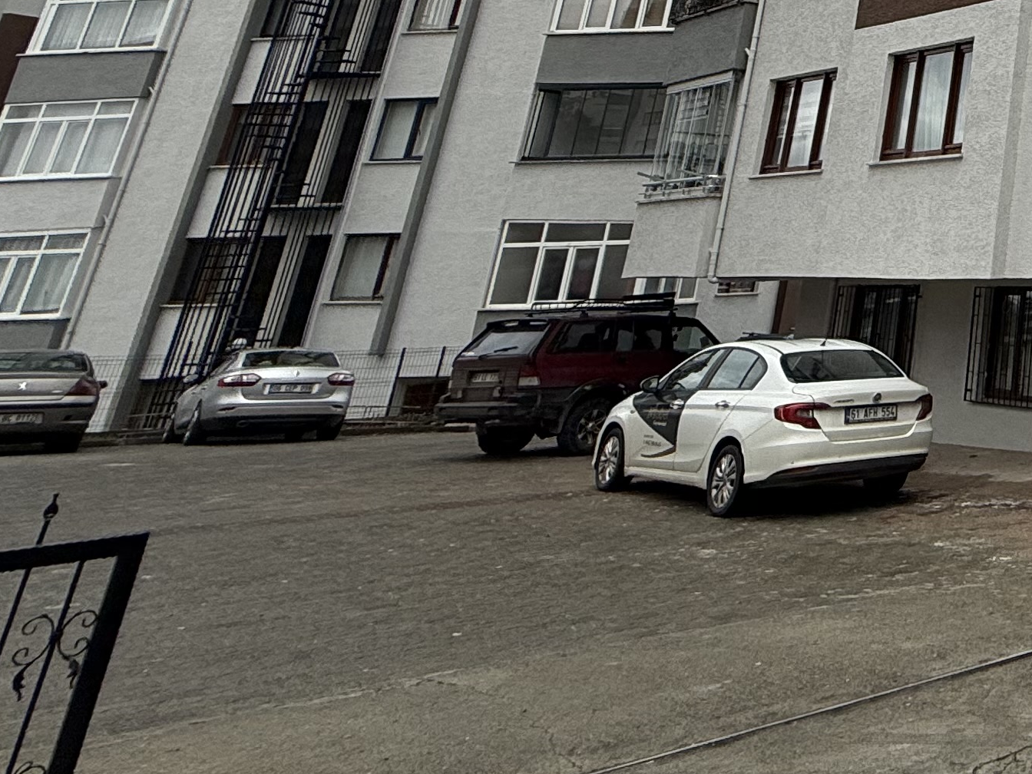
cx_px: 1446
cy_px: -217
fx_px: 1252
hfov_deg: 30.8
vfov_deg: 28.5
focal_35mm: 42
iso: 50
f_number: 2.2
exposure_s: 1/1534
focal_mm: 2.22
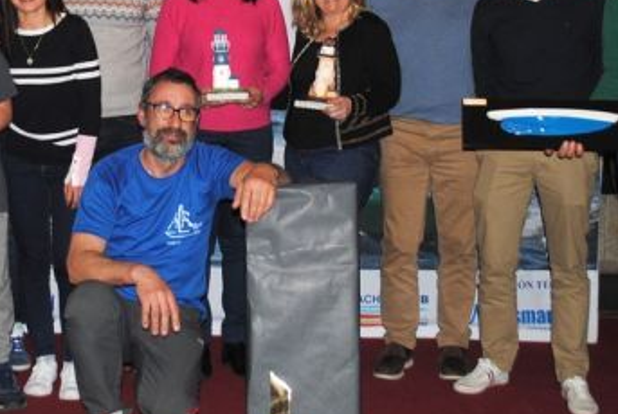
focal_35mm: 63
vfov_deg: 21.1
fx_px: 1083
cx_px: 171
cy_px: 28
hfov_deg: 31.4
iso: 200
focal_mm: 18
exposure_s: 1/60
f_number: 3.5
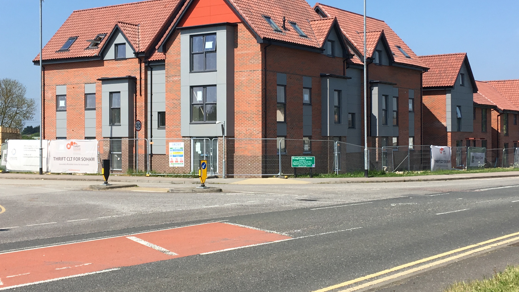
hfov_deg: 37.2
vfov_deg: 21.4
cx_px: 249
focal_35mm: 56
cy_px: 129
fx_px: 771
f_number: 2.2
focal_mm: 4.15
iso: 25
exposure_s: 1/1425
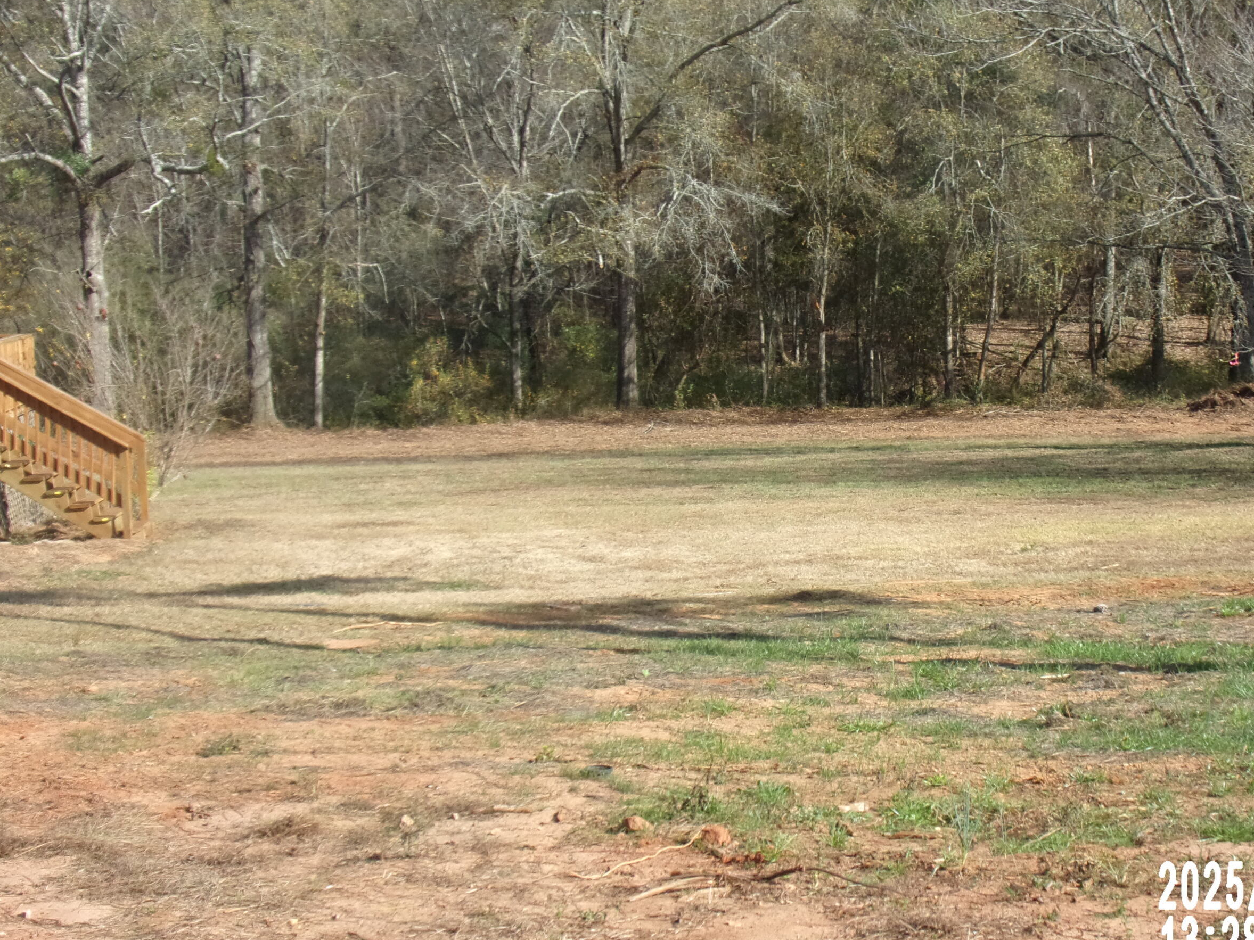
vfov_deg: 24.4
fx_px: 2173
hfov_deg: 32.0
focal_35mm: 60
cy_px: 435
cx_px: 806
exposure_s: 1/400
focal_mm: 8.3
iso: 80
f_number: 4.1
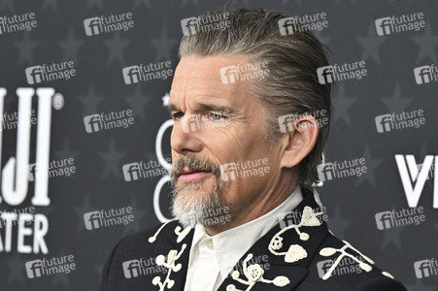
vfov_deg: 6.1
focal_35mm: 225
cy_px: 146
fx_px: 2735
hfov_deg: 9.2
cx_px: 219
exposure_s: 1/320
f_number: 5.6
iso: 1250
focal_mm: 150
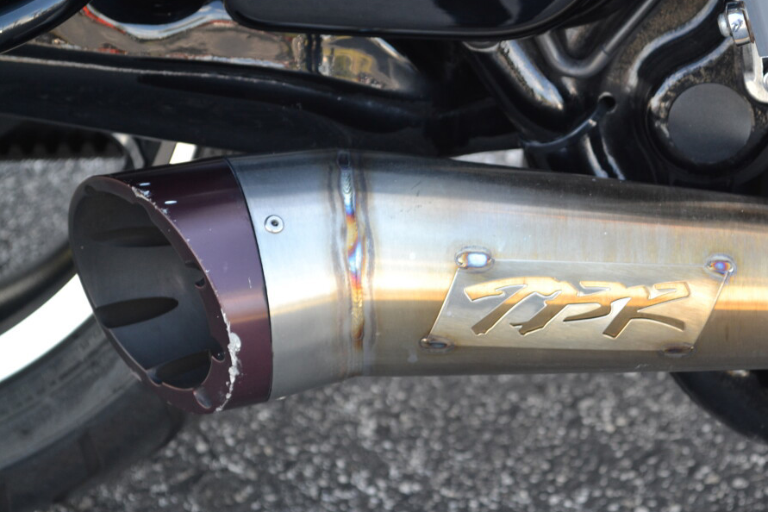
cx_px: 516
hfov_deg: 20.9
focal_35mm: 97
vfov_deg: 14.1
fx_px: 2069
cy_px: 284
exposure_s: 1/100
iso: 400
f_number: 5.6
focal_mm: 48
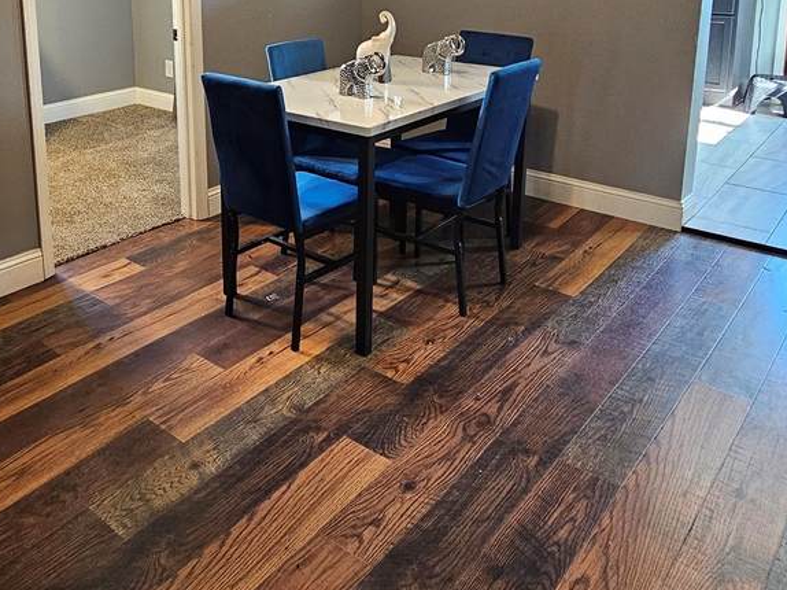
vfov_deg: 44.1
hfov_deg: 60.7
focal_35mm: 29
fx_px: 659
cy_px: 63
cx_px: 285
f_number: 2.2
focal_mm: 2.2
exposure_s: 1/30
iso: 320
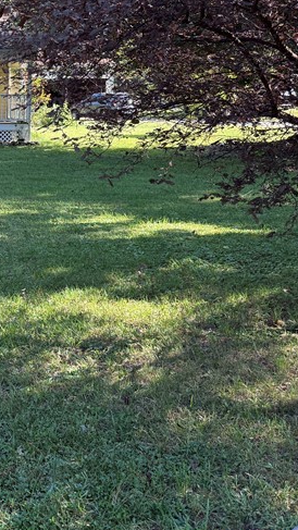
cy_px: 163
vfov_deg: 37.3
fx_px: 772
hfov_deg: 19.2
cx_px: -145
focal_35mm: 55
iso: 100
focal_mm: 6.76
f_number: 1.78
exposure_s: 1/488
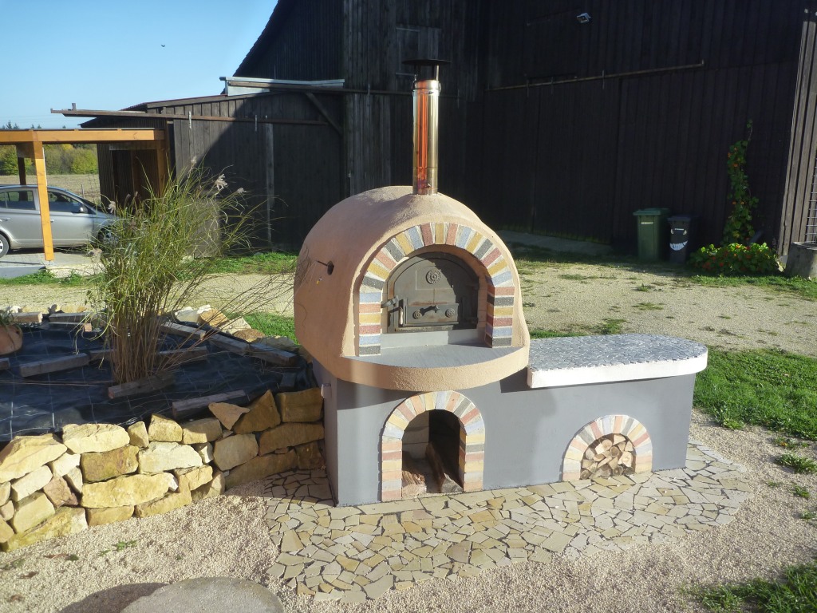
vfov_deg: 49.7
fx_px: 661
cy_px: 306
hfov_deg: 63.4
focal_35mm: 28
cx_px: 408
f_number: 3.3
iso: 125
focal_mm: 4.9
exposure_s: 1/500
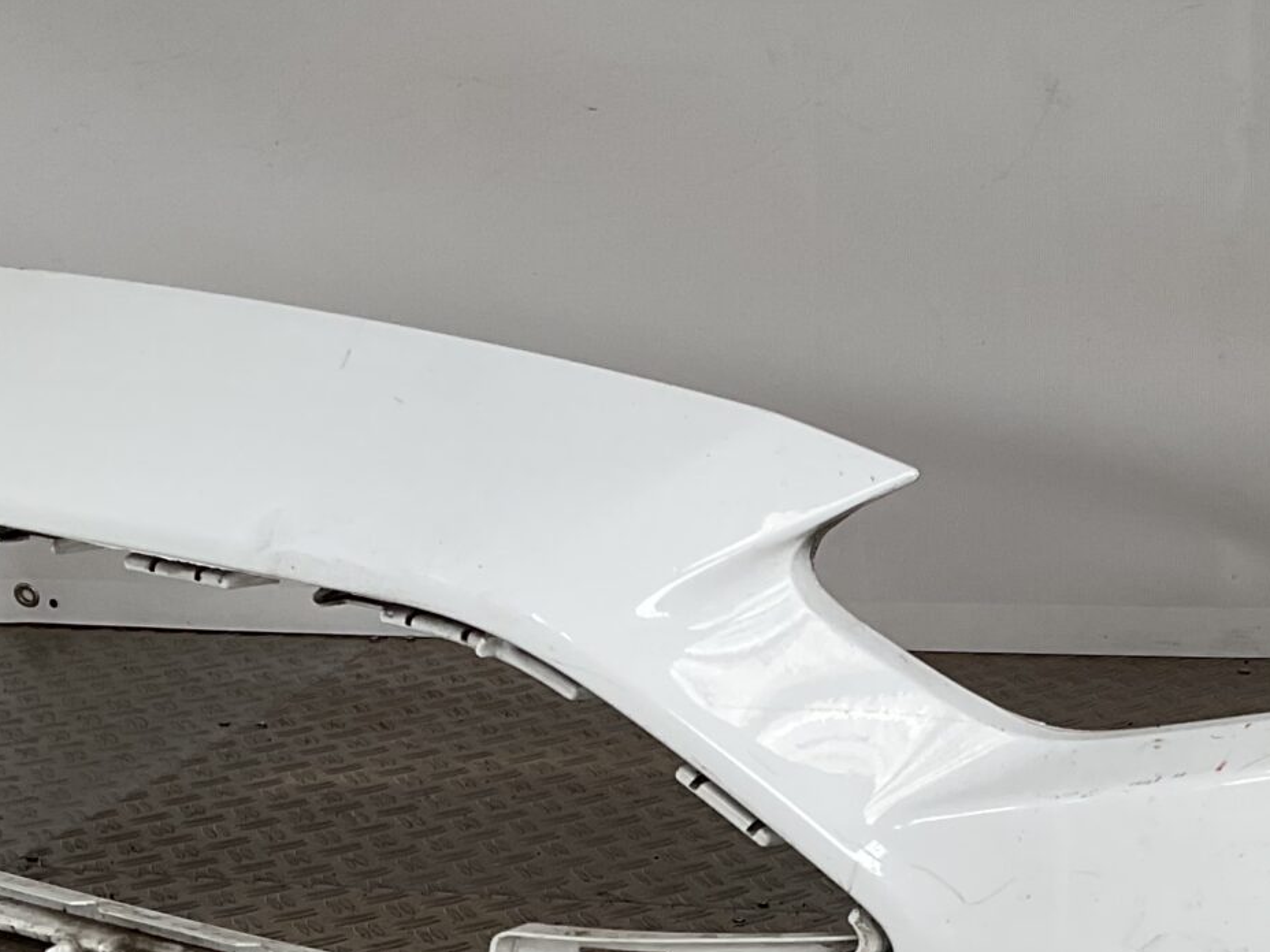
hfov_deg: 23.9
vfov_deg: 17.8
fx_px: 2935
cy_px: 1037
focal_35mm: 80
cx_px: 1067
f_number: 1.8
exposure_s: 1/147
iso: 16
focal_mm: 3
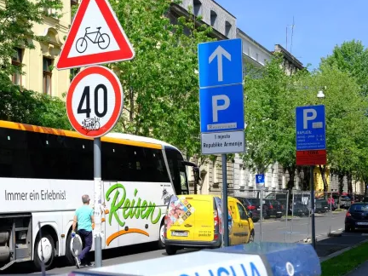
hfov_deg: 28.8
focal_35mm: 66
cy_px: 186
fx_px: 702
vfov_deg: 22.2
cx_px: 82
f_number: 5.6
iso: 200
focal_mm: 25.7
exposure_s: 1/500
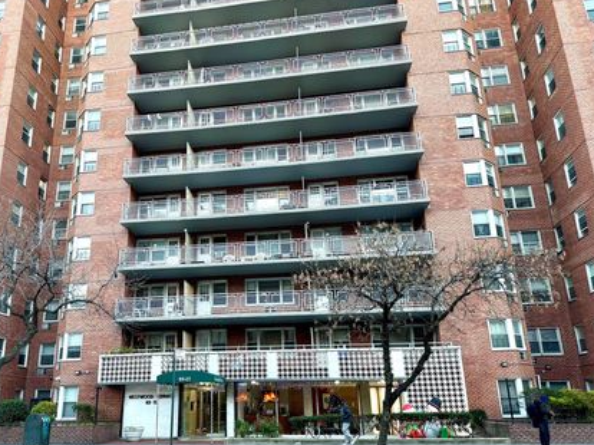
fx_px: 497
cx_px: 247
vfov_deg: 48.1
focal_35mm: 29
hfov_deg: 61.3
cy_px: 249
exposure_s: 1/120
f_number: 1.78
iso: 125
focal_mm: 6.76
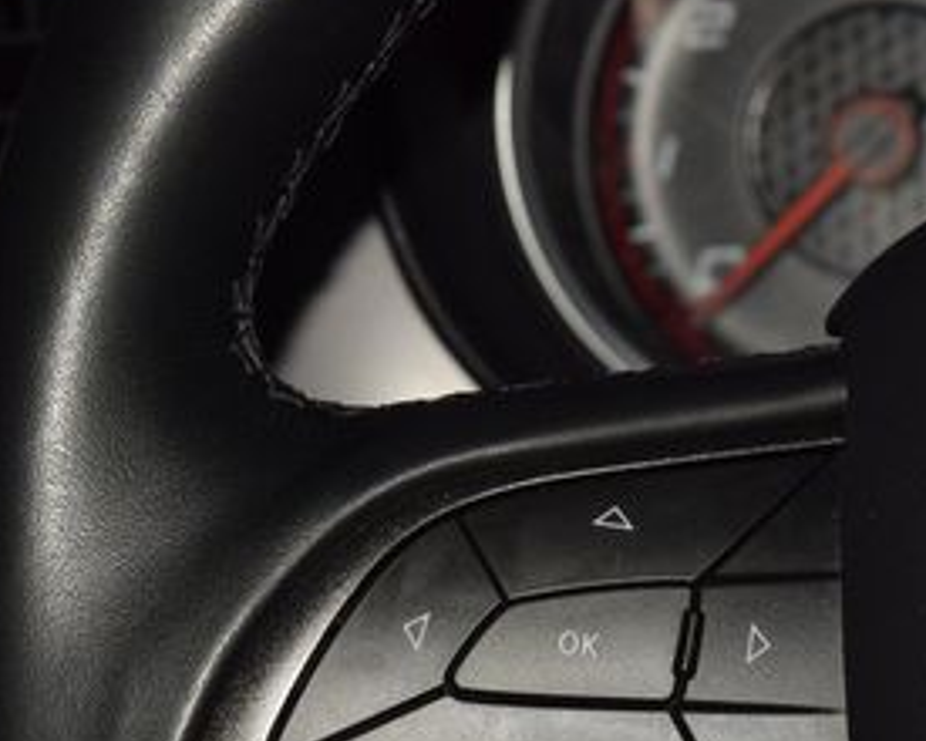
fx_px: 6276
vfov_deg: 6.7
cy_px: 672
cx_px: 616
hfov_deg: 8.4
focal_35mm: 229
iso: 100
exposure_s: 1/125
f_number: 8
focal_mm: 70
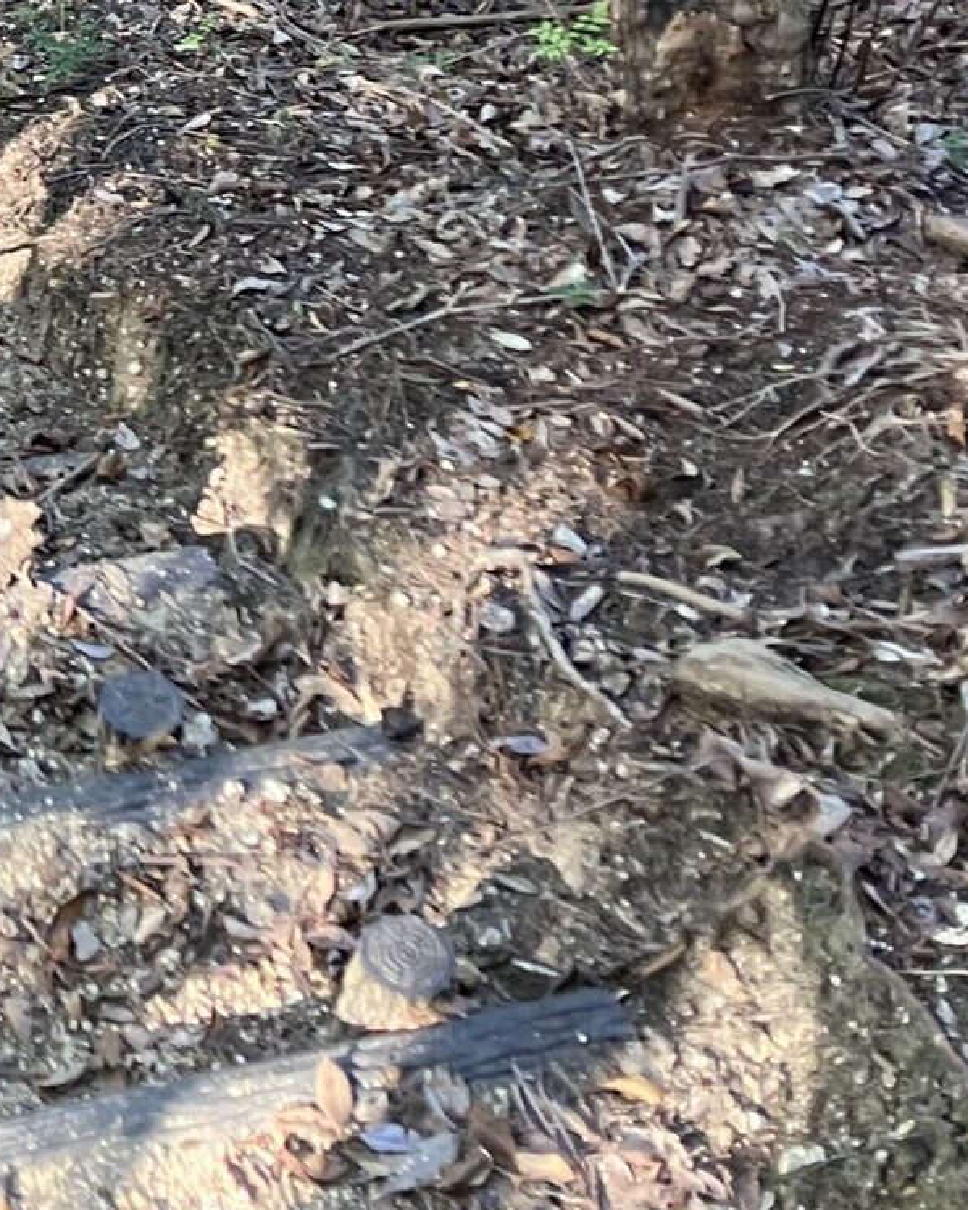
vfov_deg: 19.4
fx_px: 3330
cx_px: -572
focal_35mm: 93
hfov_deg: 15.1
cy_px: -223
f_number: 1.8
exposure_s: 1/61
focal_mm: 3.99
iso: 80
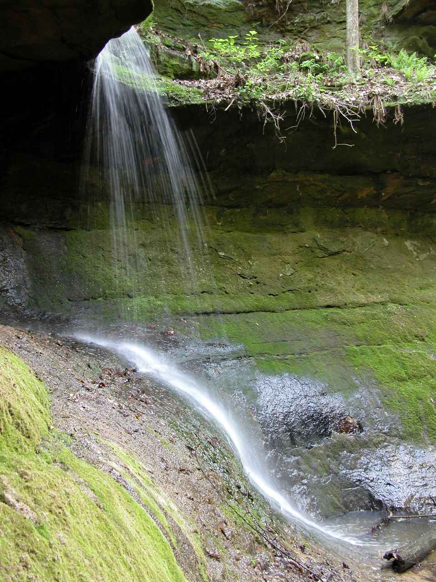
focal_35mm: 35
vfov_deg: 52.6
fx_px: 588
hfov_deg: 40.7
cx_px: 218
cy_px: 291
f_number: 2.8
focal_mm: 8.9
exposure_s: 1/6.9
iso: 100
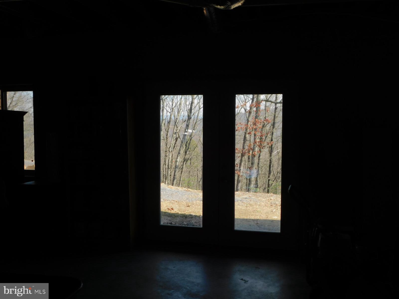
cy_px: 150
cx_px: 200
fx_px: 415
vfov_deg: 39.7
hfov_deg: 51.4
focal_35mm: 36
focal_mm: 6.3
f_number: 3.5
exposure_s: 1/320
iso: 125
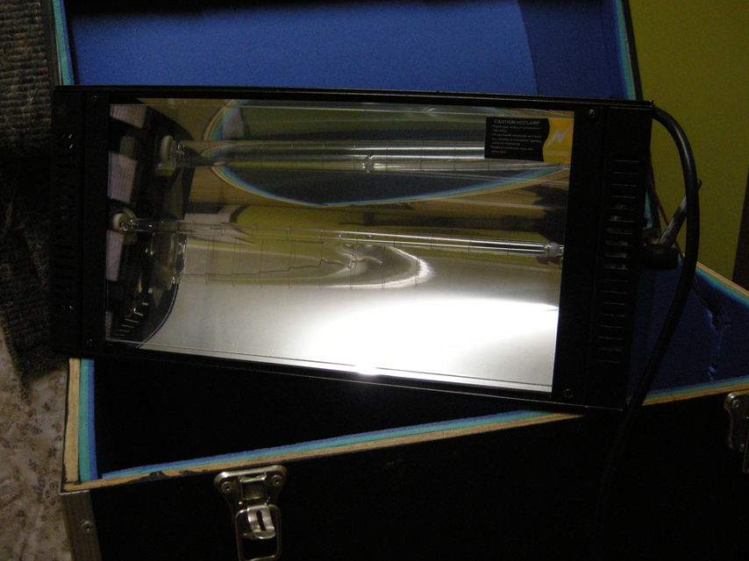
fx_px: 887
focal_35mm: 41
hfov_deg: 45.8
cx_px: 368
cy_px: 326
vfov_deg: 35.0
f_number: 2.7
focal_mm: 7.5
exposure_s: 1/40.7
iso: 400
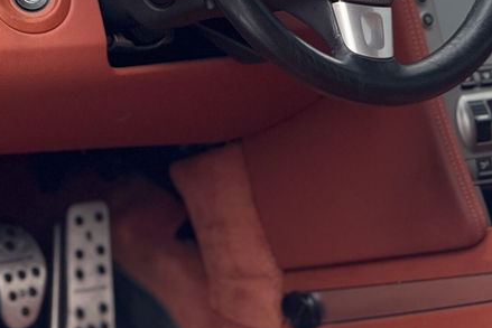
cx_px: 99
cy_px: 47
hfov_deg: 7.1
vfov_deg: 4.7
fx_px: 3978
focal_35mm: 291
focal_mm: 15.66
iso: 125
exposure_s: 1/99
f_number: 2.8
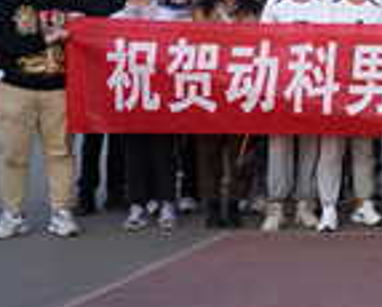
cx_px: 780
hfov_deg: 13.7
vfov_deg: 13.0
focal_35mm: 118
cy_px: 5
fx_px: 1337
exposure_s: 1/30
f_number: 4
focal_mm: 30
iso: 2500
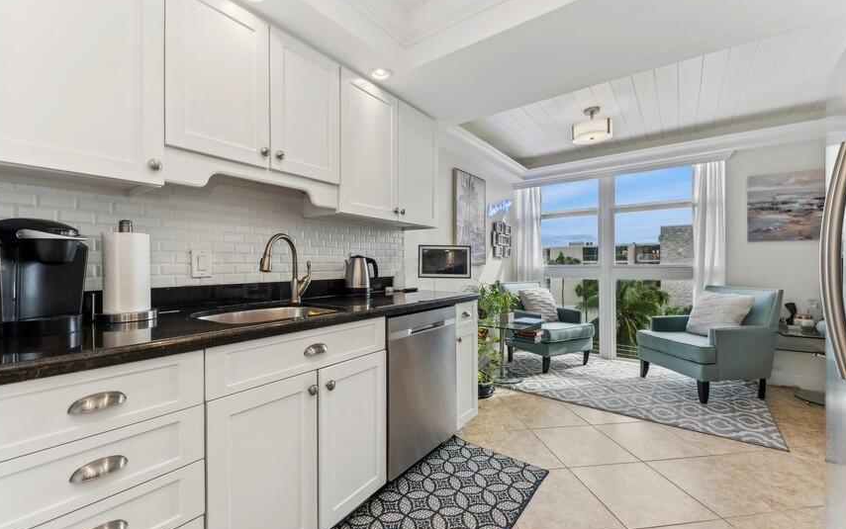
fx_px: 346
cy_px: 269
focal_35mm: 15
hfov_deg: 101.4
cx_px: 417
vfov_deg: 74.8
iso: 100
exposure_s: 1/30
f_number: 8
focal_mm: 14
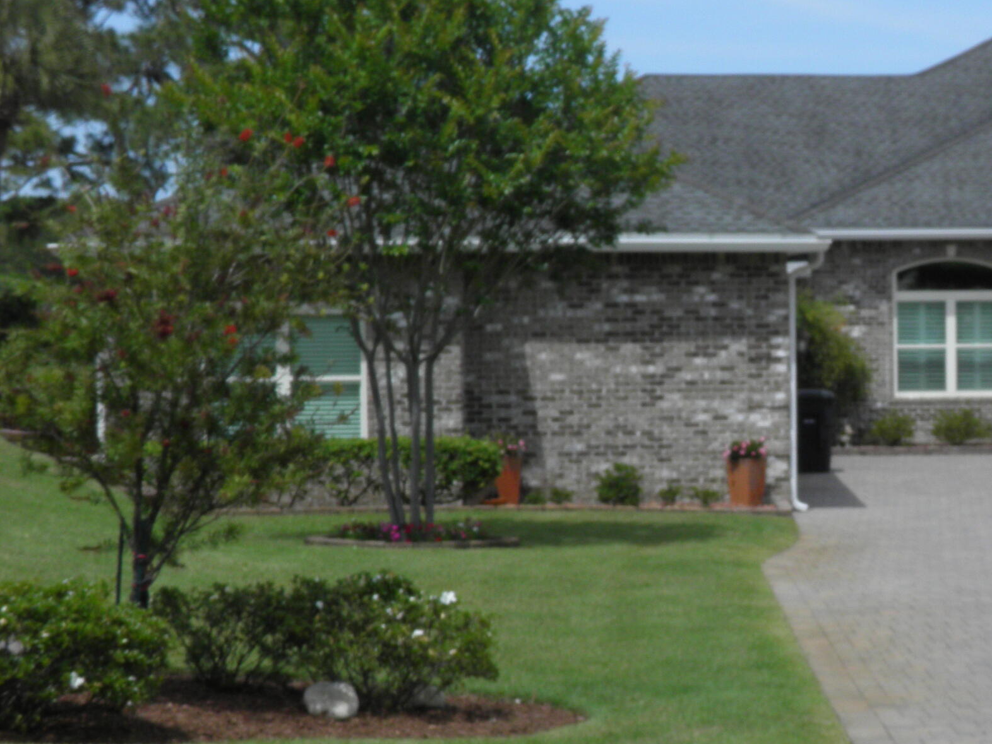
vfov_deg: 14.1
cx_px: 947
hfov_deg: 18.3
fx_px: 3010
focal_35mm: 105
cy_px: 457
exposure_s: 1/320
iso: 50
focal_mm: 10
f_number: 5.8
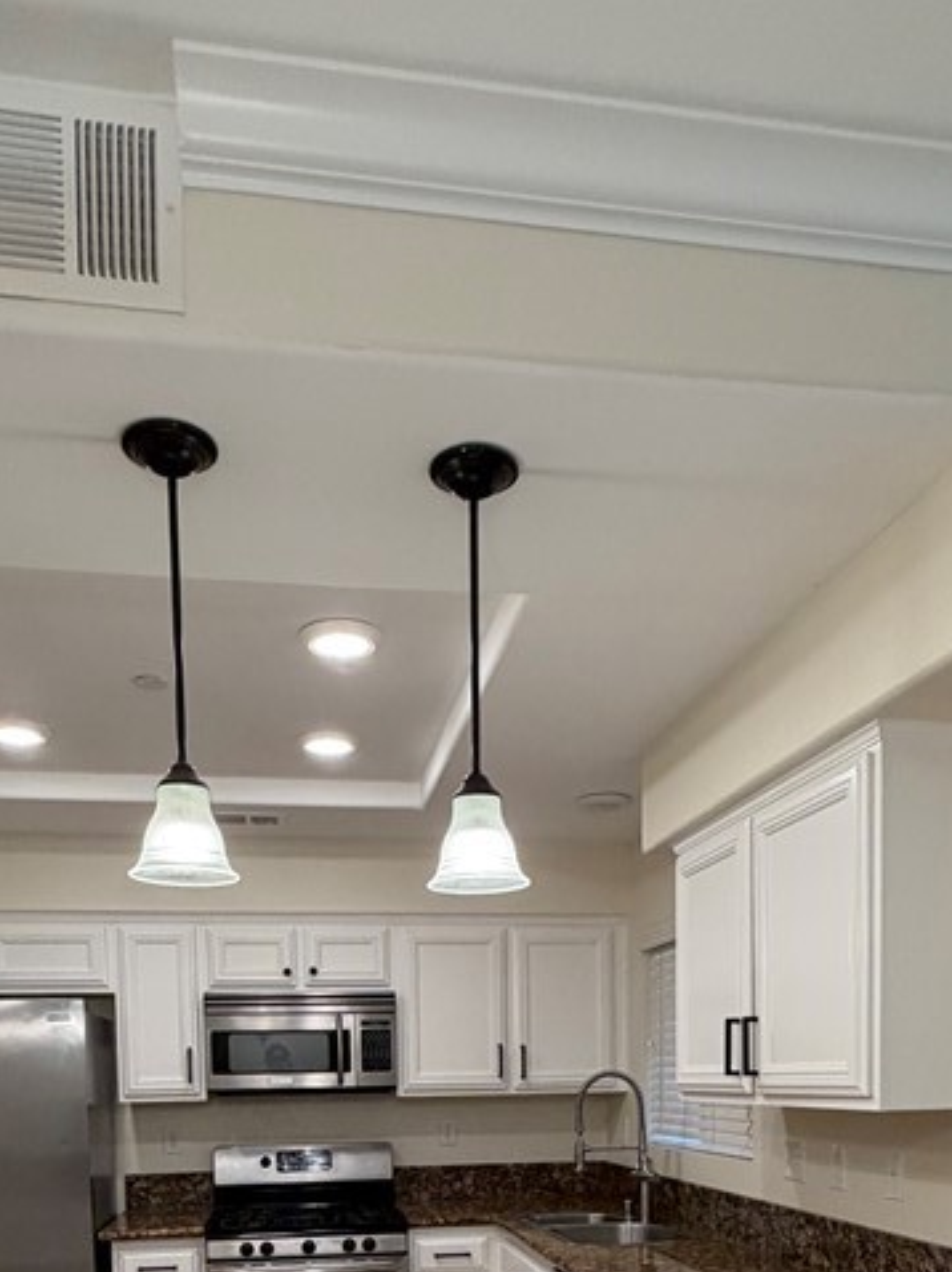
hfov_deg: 46.8
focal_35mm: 30
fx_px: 1101
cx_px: 465
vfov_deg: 52.7
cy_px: 1144
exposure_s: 1/120
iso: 250
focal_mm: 2.22
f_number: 2.2
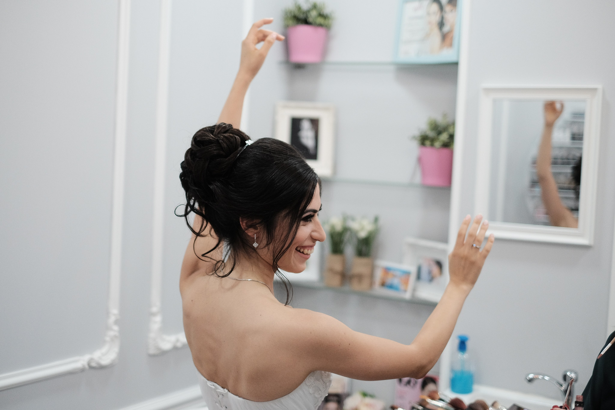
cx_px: 308
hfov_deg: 37.5
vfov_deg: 25.5
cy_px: 205
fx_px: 905
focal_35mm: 53
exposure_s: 1/1000
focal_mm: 35
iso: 1250
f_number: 1.4
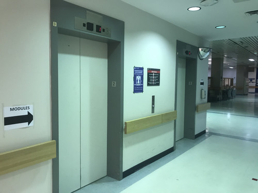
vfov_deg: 49.7
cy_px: 96
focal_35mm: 28
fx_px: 209
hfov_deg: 63.4
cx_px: 129
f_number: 1.8
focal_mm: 3.99
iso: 40
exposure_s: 1/15
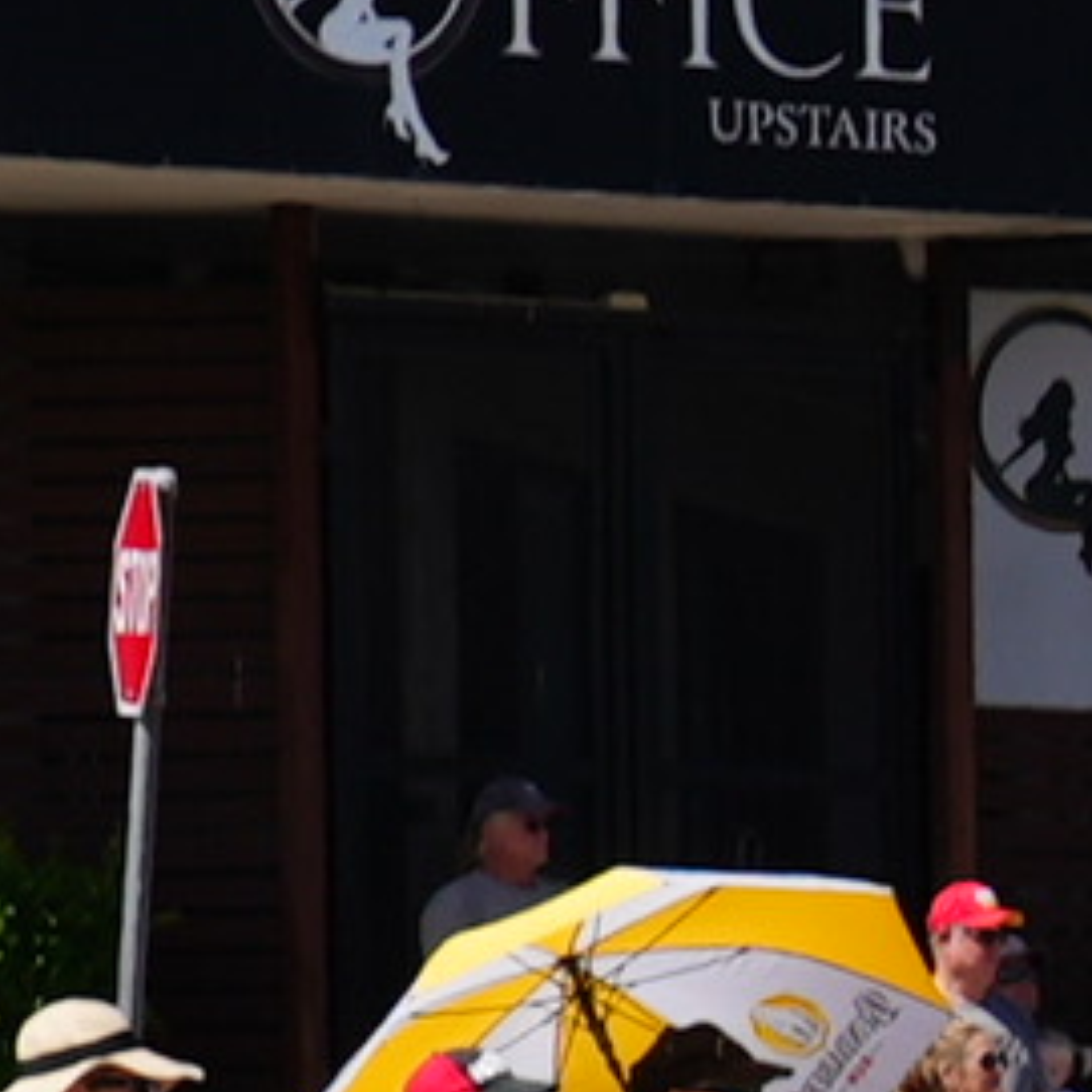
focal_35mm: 522
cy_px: 1870
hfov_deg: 3.2
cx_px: 5029
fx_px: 18630
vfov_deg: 3.3
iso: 80
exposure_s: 1/250
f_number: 8
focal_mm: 60
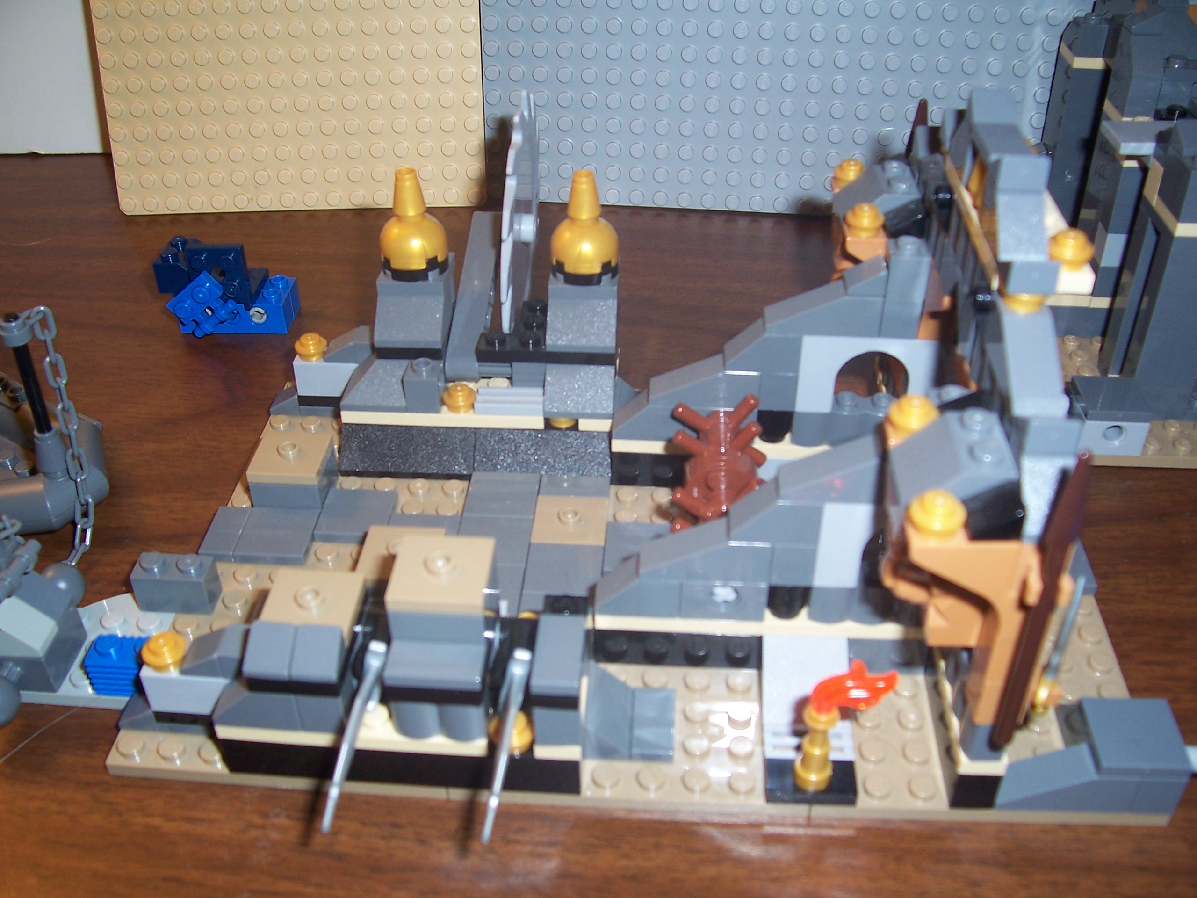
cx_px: 598
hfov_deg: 54.0
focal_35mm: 34
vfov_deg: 41.8
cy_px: 449
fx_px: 1176
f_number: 2.7
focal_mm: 5.6
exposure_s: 1/60
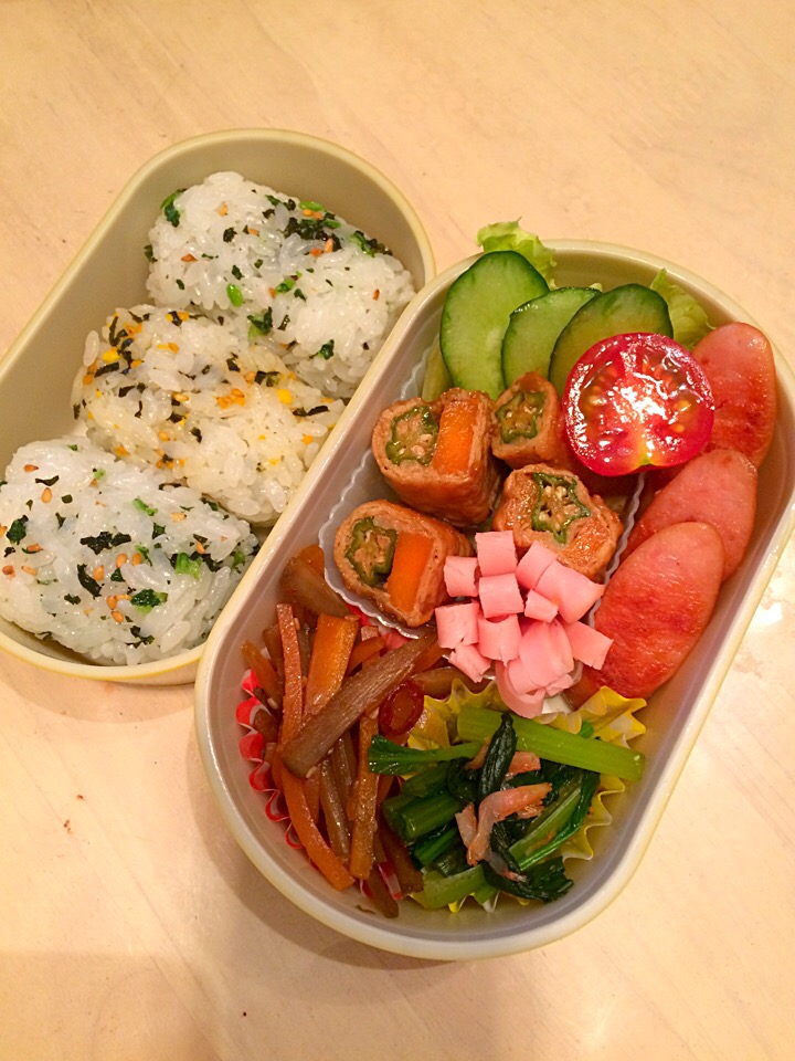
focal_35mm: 29
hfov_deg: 48.2
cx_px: 398
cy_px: 530
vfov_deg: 61.7
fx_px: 888
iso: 160
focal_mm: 4.15
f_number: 2.2
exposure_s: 1/33
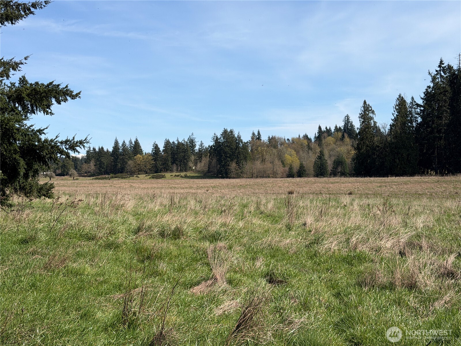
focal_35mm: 48
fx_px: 639
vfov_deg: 30.3
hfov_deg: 39.7
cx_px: 230
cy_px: 173
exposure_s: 1/4878
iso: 64
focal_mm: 6.76
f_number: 1.78
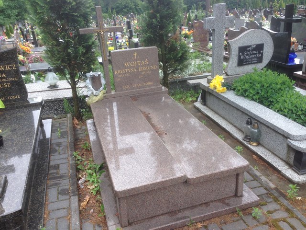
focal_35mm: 33
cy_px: 115
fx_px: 292
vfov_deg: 42.9
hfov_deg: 55.4
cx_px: 153
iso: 50
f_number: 2.4
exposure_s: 1/185
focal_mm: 4.12
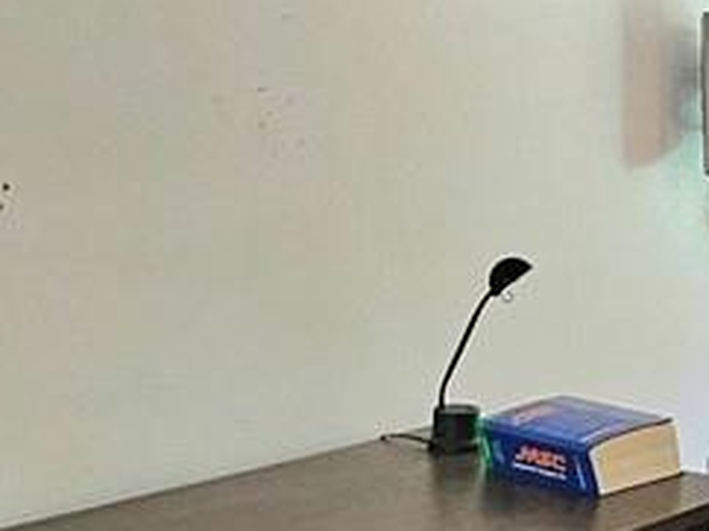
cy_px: 252
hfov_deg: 21.9
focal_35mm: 86
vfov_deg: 17.1
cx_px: 727
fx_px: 1760
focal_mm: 2.2
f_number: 2.2
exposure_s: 1/30
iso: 320
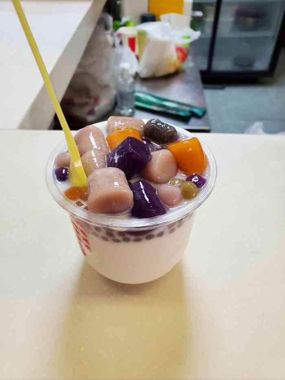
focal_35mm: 26
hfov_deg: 53.1
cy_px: 190
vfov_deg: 67.3
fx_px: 285
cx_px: 142
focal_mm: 4.3
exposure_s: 1/100
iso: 200
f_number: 2.4
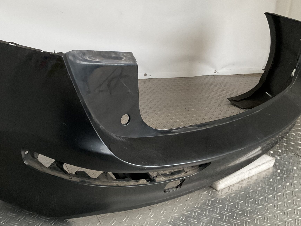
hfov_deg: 43.7
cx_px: 124
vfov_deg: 33.6
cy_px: 105
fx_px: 374
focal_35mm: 43
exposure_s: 1/30
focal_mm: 3
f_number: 1.8
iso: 250
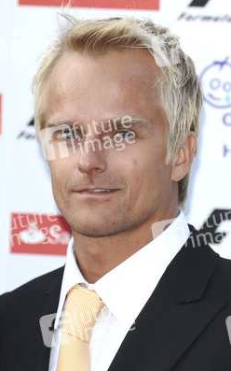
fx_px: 3104
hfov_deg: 4.3
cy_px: 185
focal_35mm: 308
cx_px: 115
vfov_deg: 6.8
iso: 320
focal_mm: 200
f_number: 5
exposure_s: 1/250
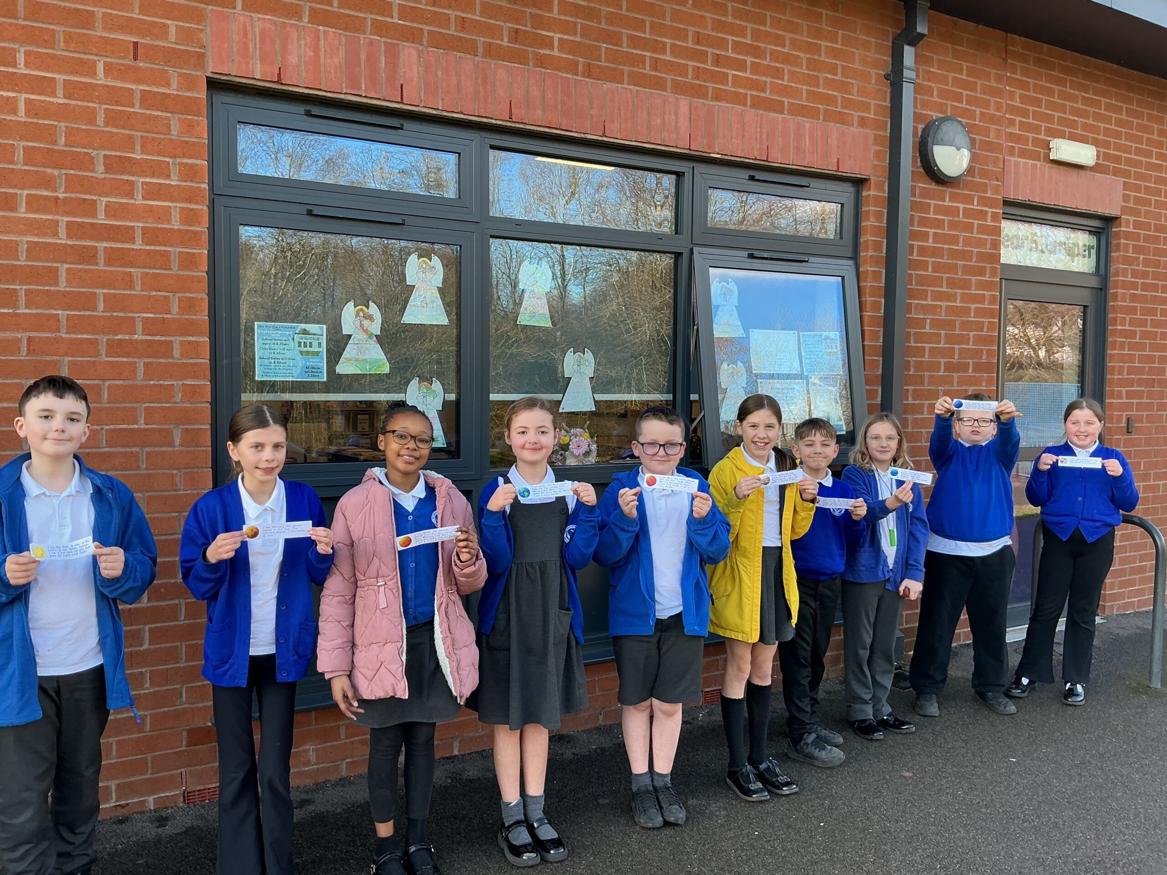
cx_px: 584
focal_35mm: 29
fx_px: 978
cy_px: 438
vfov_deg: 48.2
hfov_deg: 61.7
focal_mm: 3
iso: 20
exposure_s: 1/120
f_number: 1.8
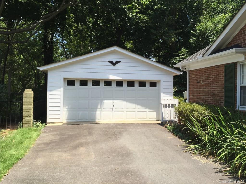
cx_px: 123
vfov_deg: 48.2
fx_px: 206
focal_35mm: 29
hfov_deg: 61.7
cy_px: 92
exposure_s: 1/860
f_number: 2.2
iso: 32
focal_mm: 4.15
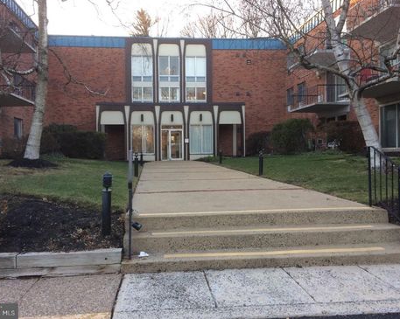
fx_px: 367
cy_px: 157
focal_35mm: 31
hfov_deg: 57.1
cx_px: 184
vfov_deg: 47.1
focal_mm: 4.15
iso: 50
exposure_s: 1/120
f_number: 2.2
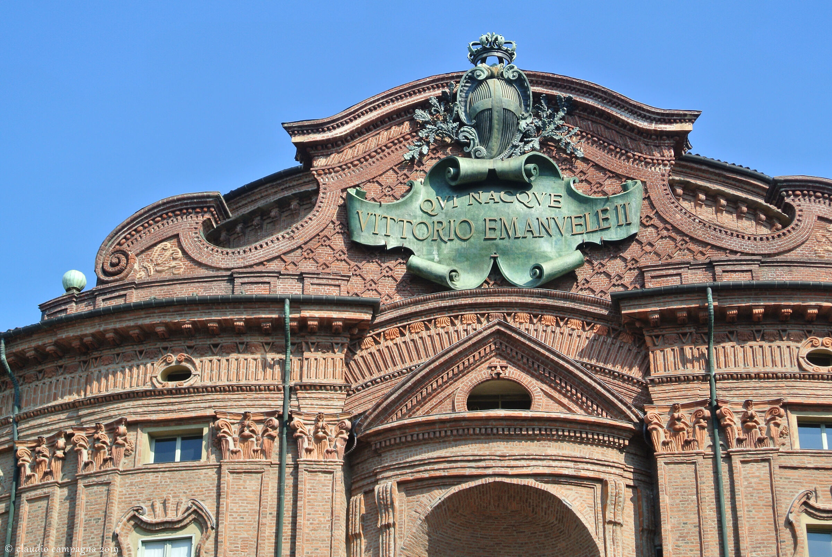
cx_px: 416
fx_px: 1874
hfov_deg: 25.0
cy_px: 278
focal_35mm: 81
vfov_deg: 16.9
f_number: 5.6
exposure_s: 1/320
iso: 100
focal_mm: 30
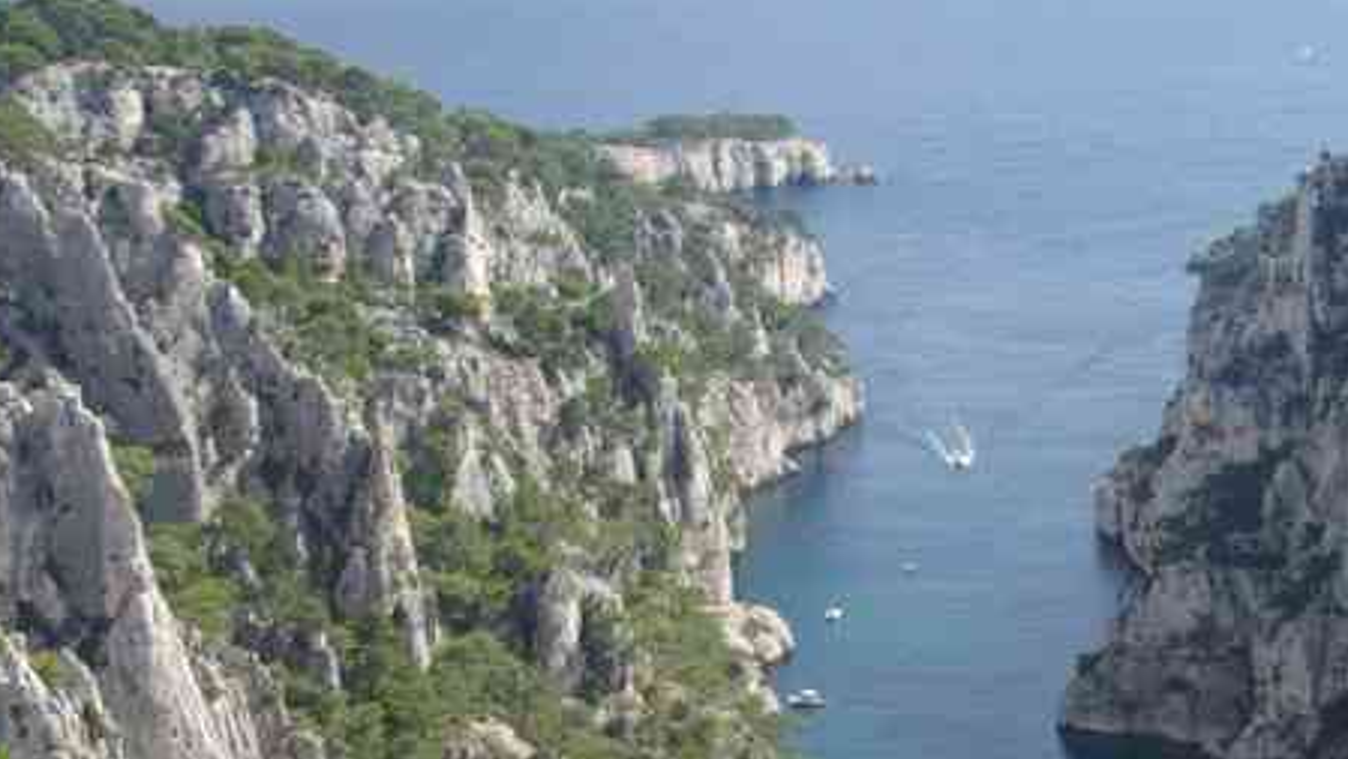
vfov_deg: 14.3
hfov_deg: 25.0
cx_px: 1033
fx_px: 3004
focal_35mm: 84
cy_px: 657
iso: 100
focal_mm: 24
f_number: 6.7
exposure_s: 1/180
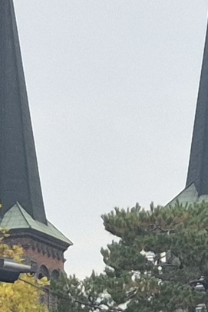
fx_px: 2038
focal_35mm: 235
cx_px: -41
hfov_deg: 5.8
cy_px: 470
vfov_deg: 8.6
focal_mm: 5.4
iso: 25
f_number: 1.8
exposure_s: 1/198
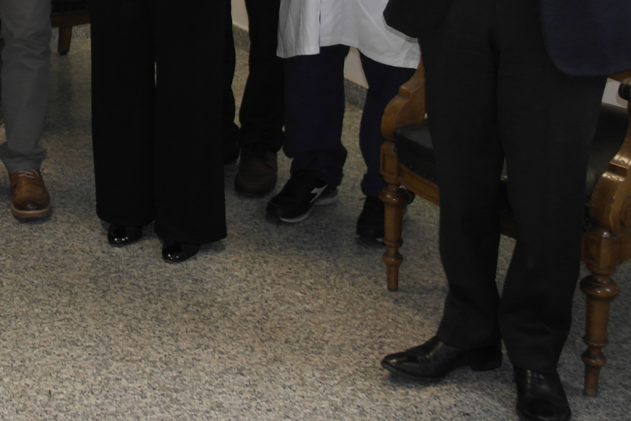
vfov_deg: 15.3
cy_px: -158
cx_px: -66
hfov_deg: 22.8
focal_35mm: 84
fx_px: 1472
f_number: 3.5
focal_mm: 20
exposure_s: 1/80
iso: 200
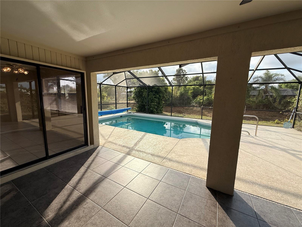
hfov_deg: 102.1
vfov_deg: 85.7
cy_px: 114
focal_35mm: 14
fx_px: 122
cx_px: 151
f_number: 2.2
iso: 50
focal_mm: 2.22
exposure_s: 1/1211
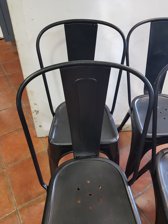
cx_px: 84
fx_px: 168
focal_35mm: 26
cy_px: 112
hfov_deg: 53.1
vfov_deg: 67.3
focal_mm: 4.2
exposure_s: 1/30
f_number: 1.7
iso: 200
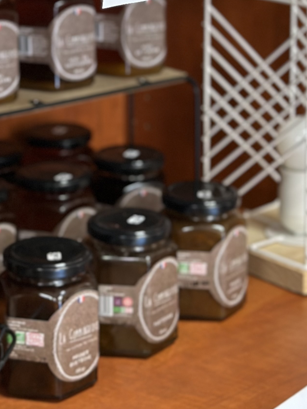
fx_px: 1360
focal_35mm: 115
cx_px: 86
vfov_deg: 16.5
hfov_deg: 12.8
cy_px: -57
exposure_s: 1/50
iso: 100
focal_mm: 6.86
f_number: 1.78
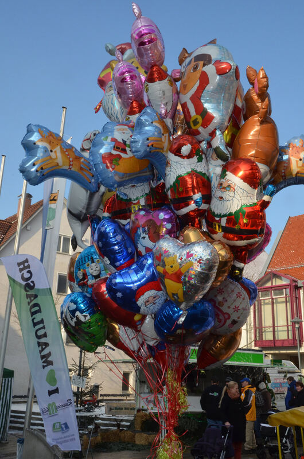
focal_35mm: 38
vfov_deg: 51.4
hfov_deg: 35.3
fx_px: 477
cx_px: 152
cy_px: 230
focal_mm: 25
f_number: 27
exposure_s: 1/200
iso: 800
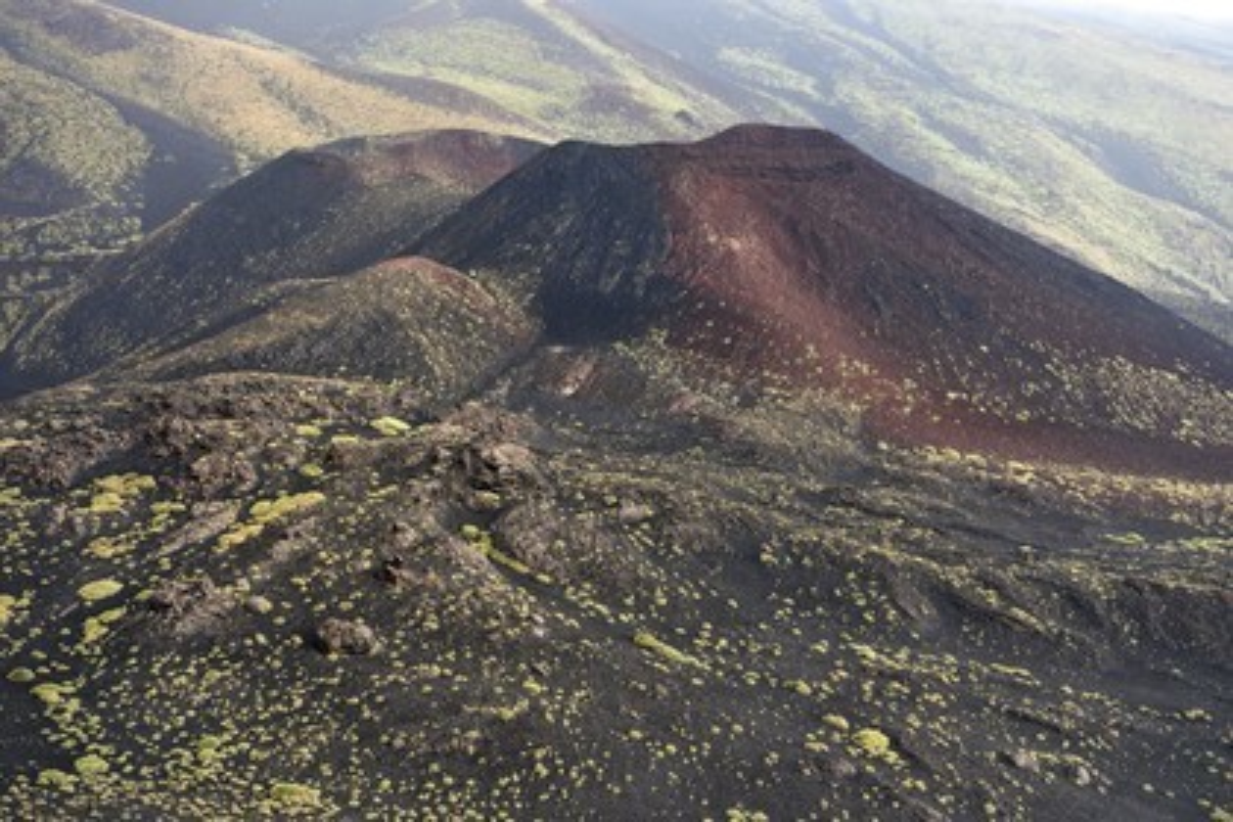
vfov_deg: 21.9
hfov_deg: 32.4
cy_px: 411
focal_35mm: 62
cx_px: 616
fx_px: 2123
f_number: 6.3
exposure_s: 1/400
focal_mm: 62
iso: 800
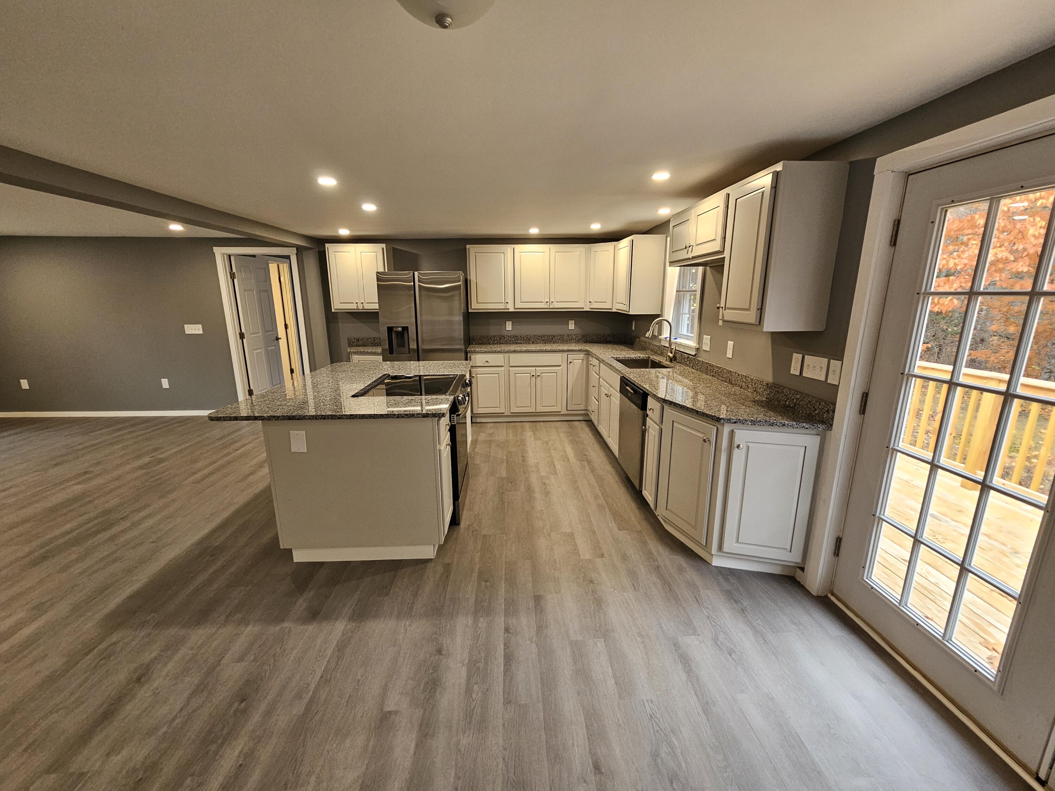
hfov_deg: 106.2
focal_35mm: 13
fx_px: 396
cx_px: 528
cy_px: 396
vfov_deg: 89.9
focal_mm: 2.2
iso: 250
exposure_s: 1/60
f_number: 2.2
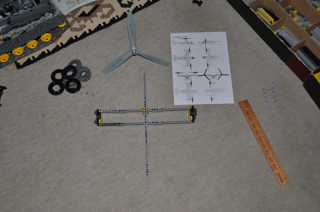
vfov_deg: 30.7
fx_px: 386
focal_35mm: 44
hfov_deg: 45.0
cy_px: 106
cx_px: 160
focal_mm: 29
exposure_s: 1/60
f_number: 4
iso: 100
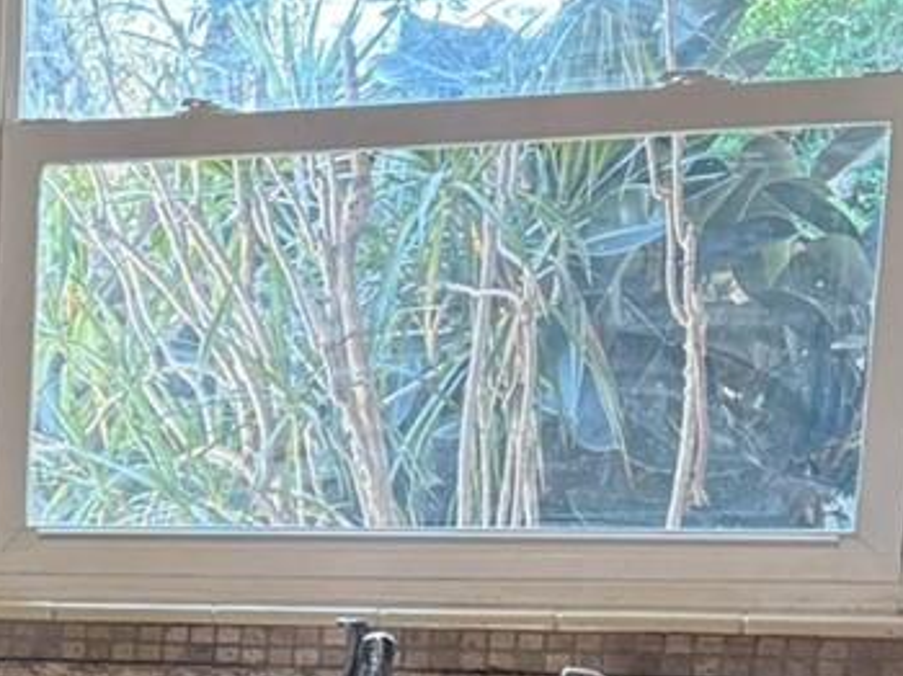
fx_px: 3102
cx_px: -924
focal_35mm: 119
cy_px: 924
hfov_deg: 13.9
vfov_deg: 12.0
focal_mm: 5.96
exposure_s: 1/120
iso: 200
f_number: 1.6
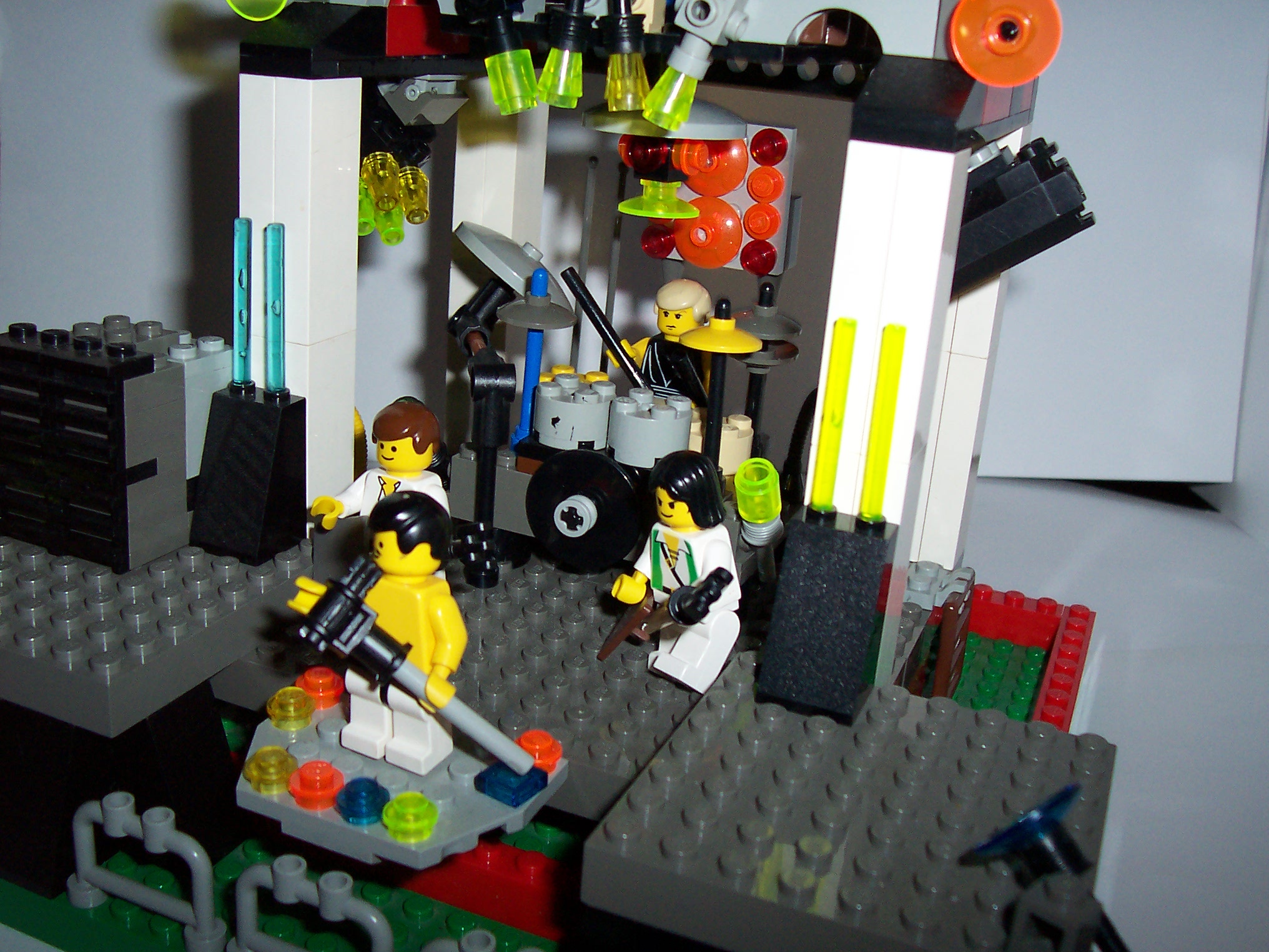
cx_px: 634
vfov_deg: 38.7
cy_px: 476
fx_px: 1356
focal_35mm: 37
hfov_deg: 50.1
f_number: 2.8
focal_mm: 5.6
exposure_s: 1/60
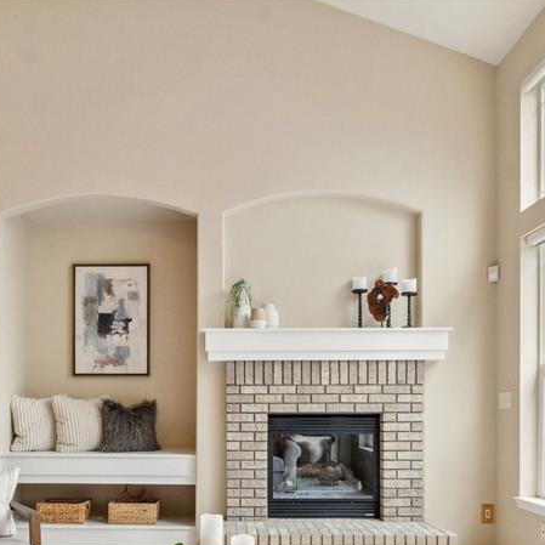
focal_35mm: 31
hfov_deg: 52.1
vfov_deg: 50.4
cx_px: 215
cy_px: 409
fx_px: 552
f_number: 6.3
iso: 2500
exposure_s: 1/800
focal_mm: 16
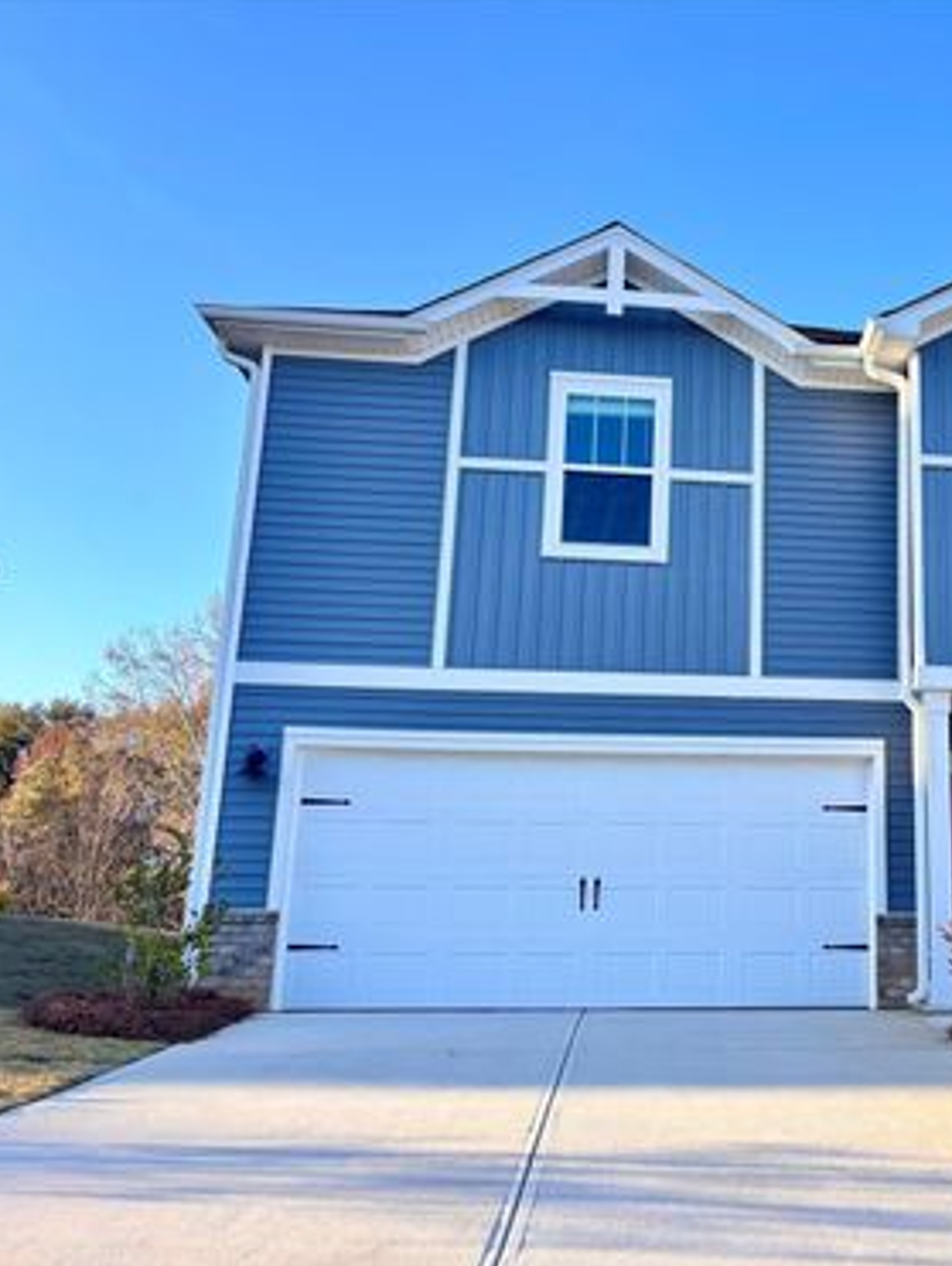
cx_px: 816
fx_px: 1281
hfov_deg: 38.6
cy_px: 633
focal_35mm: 35
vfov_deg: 52.6
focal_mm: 5.96
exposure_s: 1/495
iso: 50
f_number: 1.6
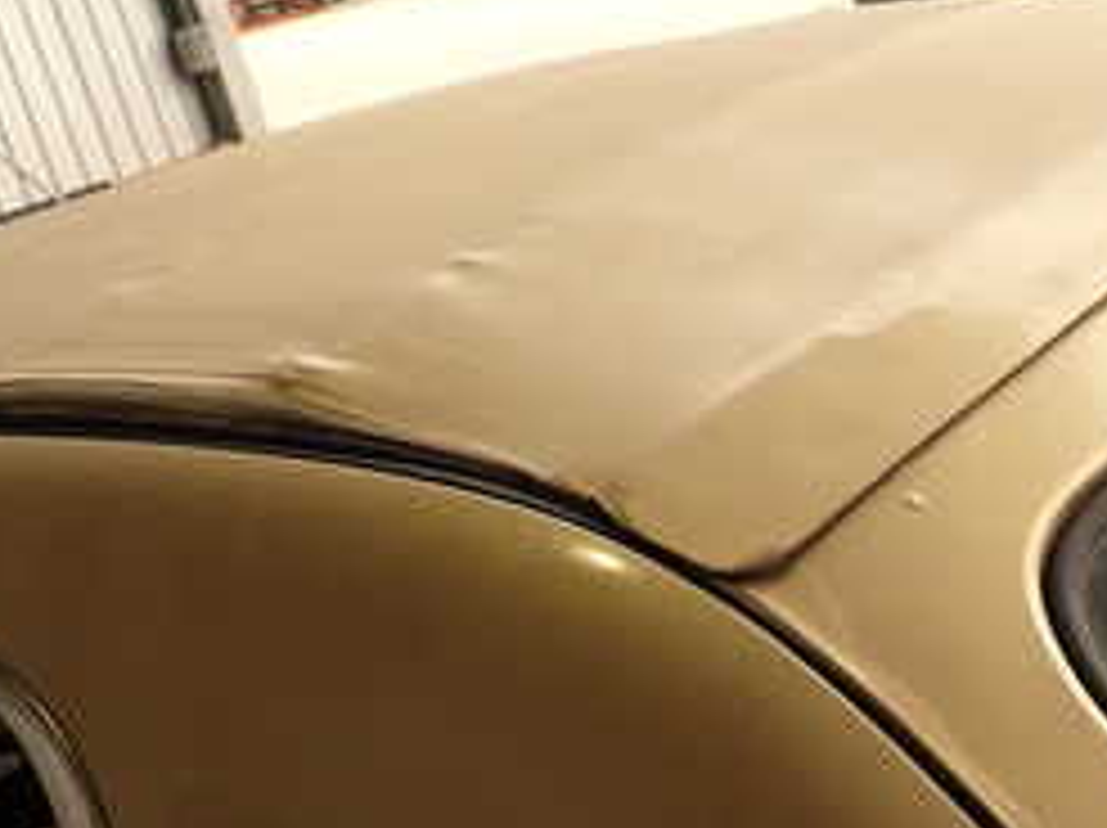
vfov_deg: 23.5
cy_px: 702
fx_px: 1949
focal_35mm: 61
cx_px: 860
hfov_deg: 31.0
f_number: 2.8
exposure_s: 1/160
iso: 100
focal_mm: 4.5
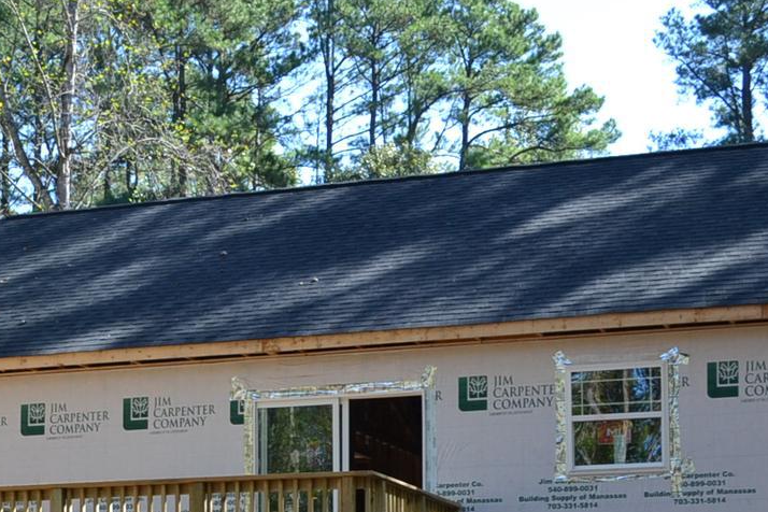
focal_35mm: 86
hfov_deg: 23.4
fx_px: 1835
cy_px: 574
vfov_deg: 15.4
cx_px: 197
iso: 125
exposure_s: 1/125
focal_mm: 20
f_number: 5.6
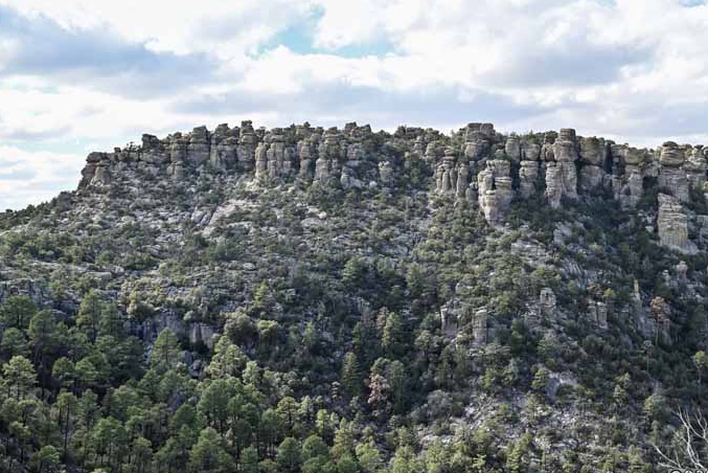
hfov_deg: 38.1
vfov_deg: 26.0
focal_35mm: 52
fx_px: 1023
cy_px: 206
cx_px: 411
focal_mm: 44
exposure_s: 1/400
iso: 100
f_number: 5
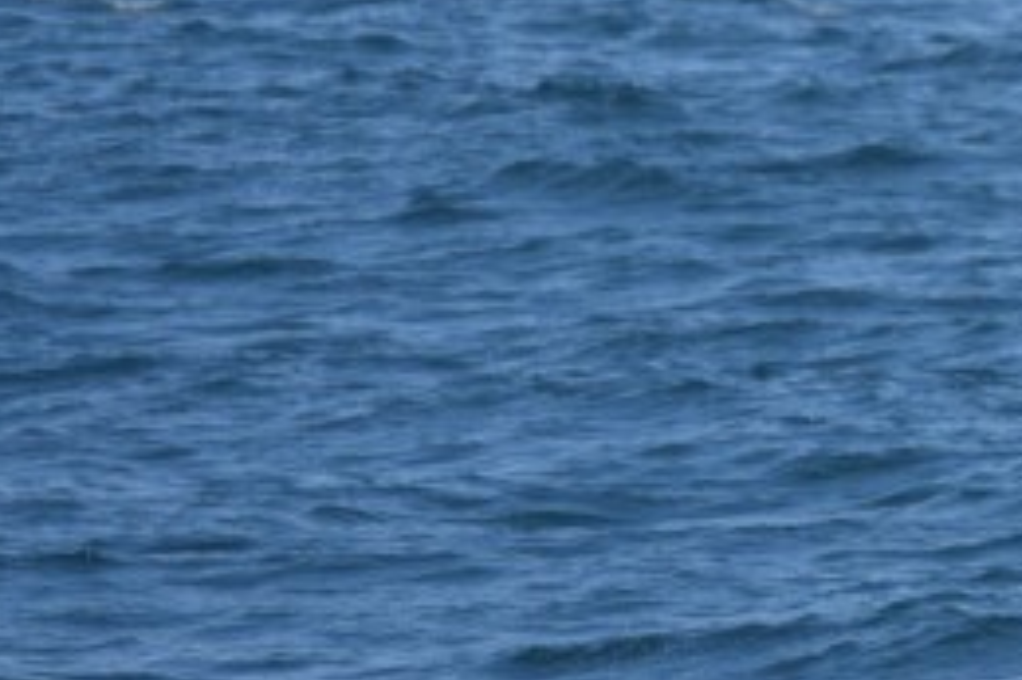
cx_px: 1348
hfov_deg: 2.1
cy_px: 287
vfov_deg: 1.4
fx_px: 27408
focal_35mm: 966
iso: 200
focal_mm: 155
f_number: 5.6
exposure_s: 1/1600
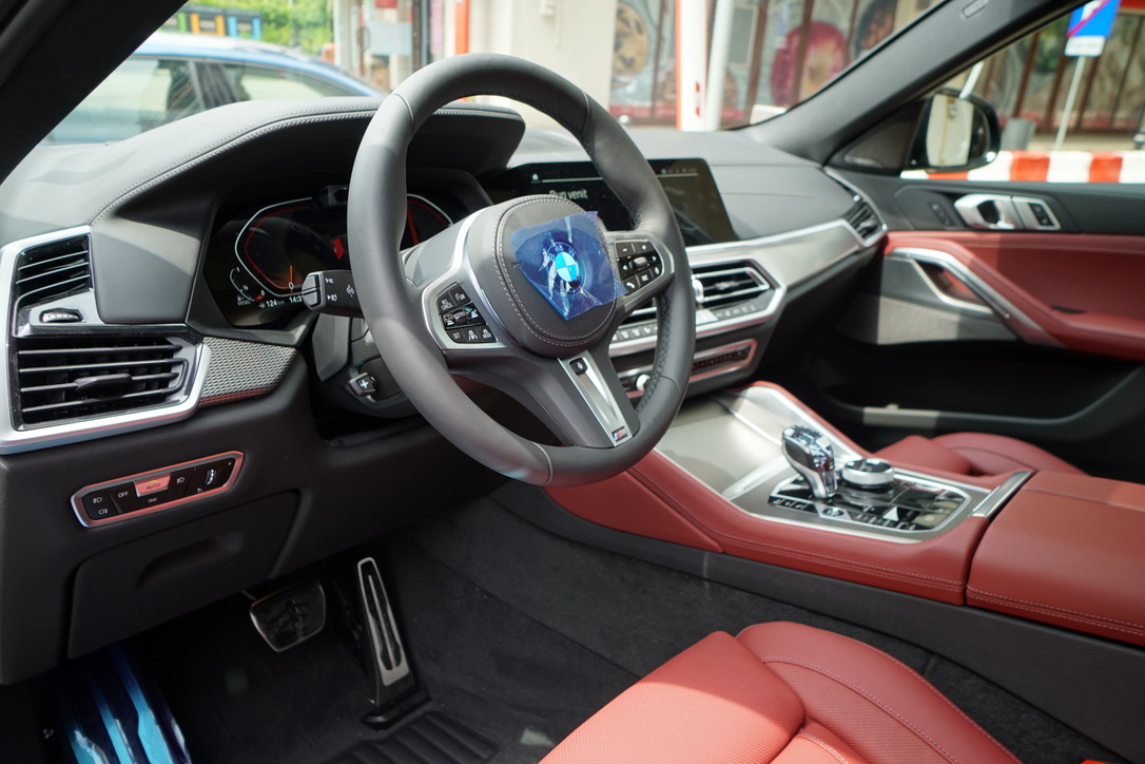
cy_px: 382
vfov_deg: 47.9
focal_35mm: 27
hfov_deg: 67.4
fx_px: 859
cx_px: 572
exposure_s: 1/60
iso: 125
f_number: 4
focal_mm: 18
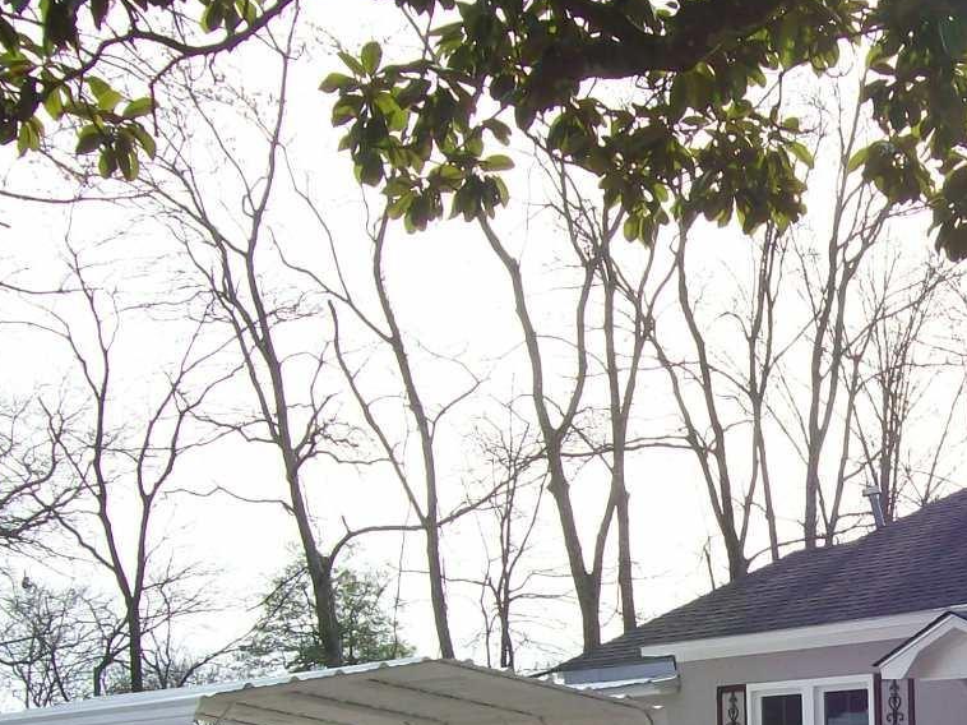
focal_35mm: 76
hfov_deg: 24.7
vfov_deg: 18.8
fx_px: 2122
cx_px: 910
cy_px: 730
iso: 80
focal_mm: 6
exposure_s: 1/387
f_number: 4.8
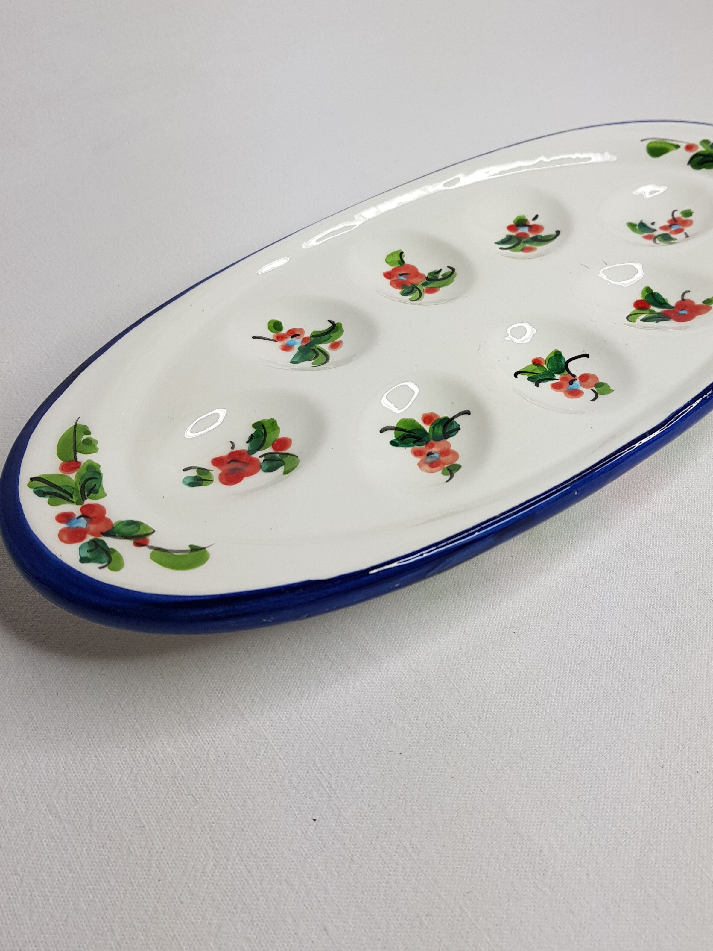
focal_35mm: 33
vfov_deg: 54.9
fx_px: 906
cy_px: 371
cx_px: 424
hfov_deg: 42.8
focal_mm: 4.2
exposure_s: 1/211
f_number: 1.7
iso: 40
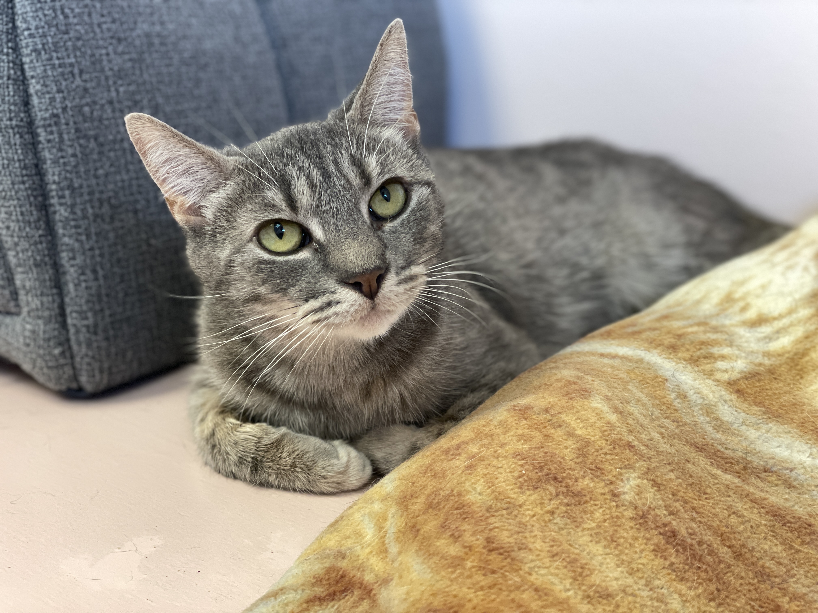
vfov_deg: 28.0
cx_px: 409
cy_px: 306
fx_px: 1229
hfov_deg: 36.8
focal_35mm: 52
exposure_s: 1/66
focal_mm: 6
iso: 200
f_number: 2
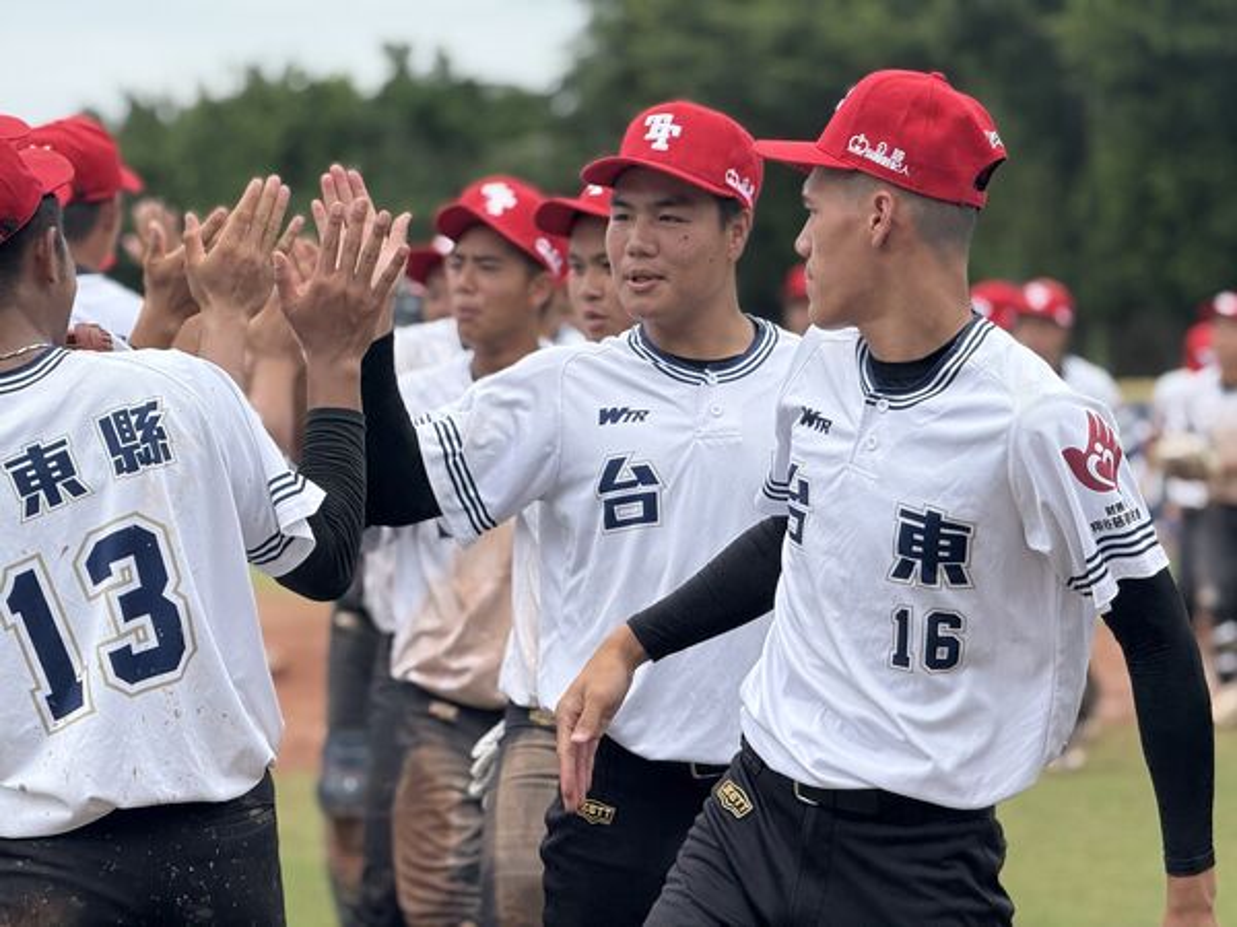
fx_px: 4288
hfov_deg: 16.4
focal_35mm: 120
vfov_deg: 12.3
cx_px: 618
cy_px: 464
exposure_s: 1/880
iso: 50
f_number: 2.8
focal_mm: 15.66
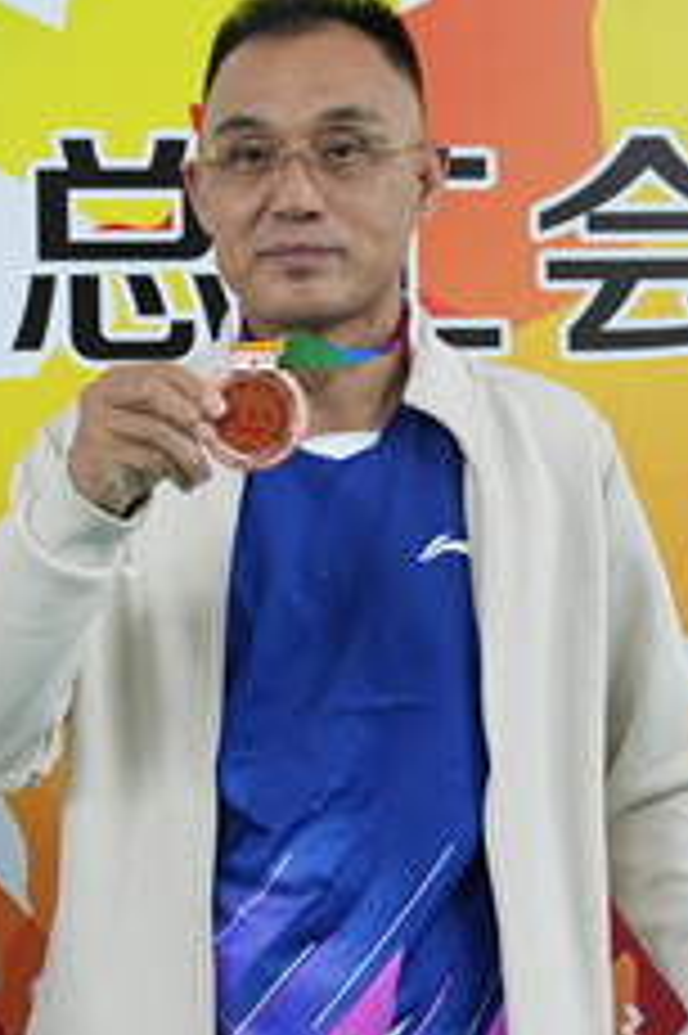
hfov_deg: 17.7
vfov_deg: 26.7
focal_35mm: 76
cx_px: 85
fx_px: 2182
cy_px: 493
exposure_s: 1/100
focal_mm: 35
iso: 2500
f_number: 5.6
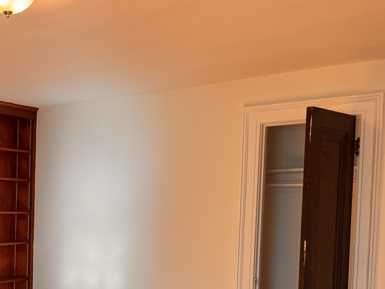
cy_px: 239
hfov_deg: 33.8
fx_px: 578
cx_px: 6
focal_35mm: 52
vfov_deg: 27.4
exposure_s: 1/120
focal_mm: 6.76
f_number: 1.78
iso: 64
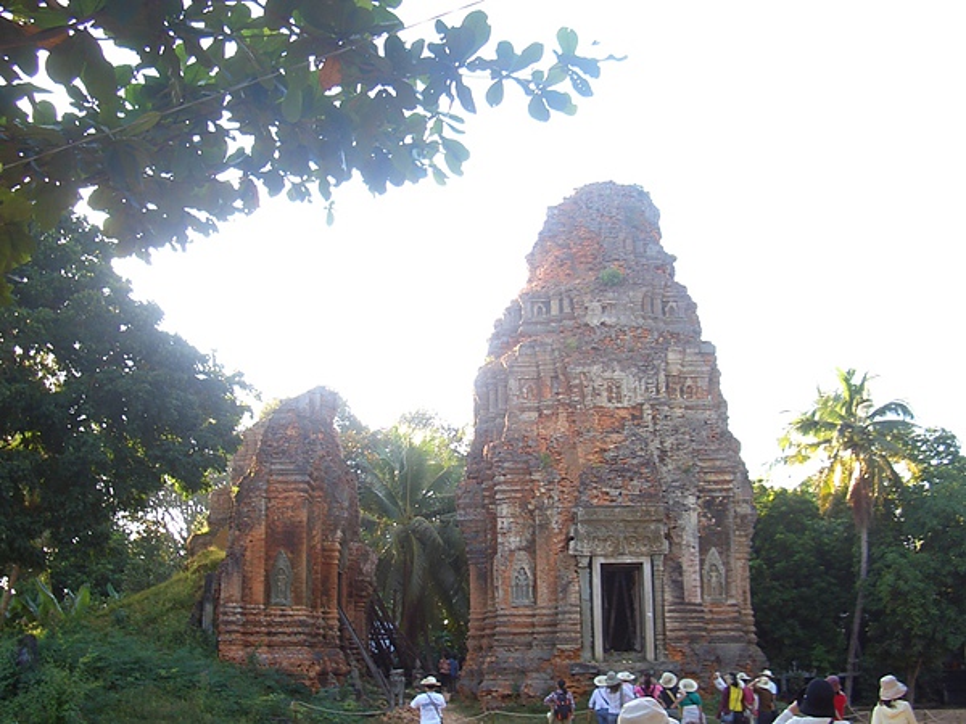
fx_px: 1144
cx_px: 483
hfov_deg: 45.8
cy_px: 362
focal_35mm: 41
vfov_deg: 35.1
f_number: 2.8
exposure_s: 1/100
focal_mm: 6.8
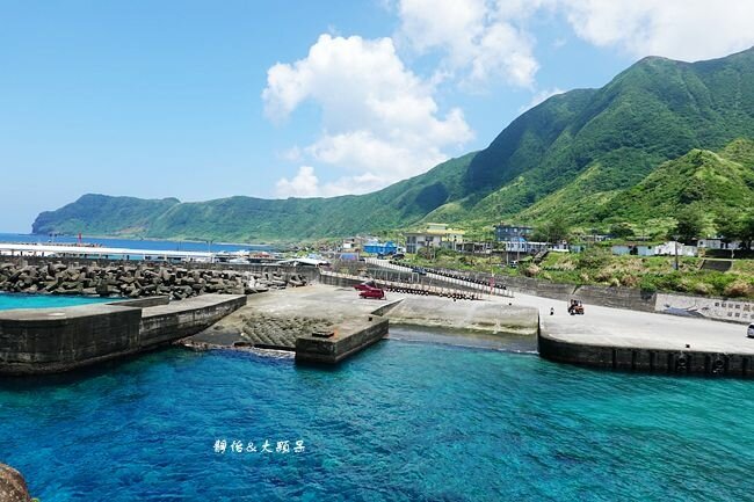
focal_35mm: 24
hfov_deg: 73.8
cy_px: 251
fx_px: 503
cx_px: 377
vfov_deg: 53.1
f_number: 5.6
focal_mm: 9
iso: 125
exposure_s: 1/500
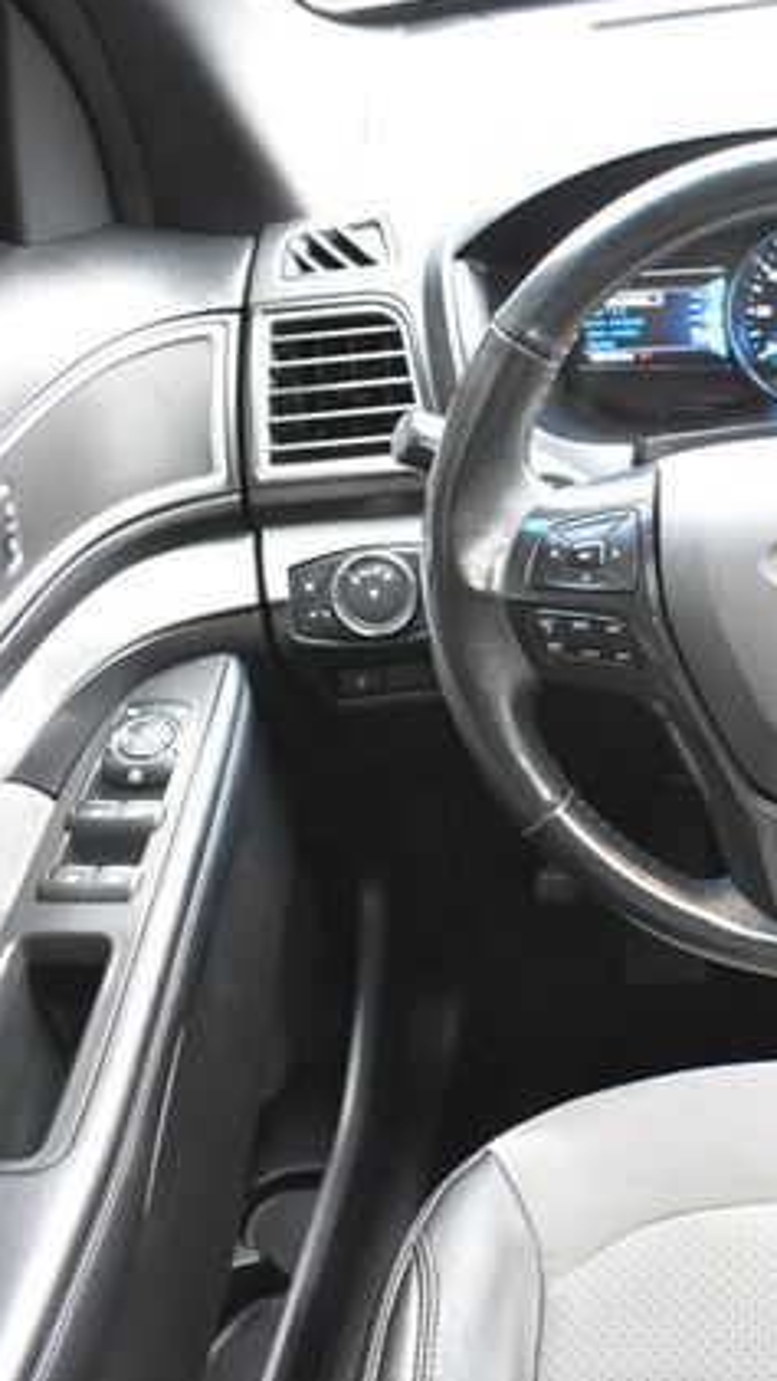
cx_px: 862
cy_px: 686
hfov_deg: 25.6
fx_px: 1574
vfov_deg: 47.3
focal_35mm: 43
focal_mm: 18
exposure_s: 1/100
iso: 3200
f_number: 3.5
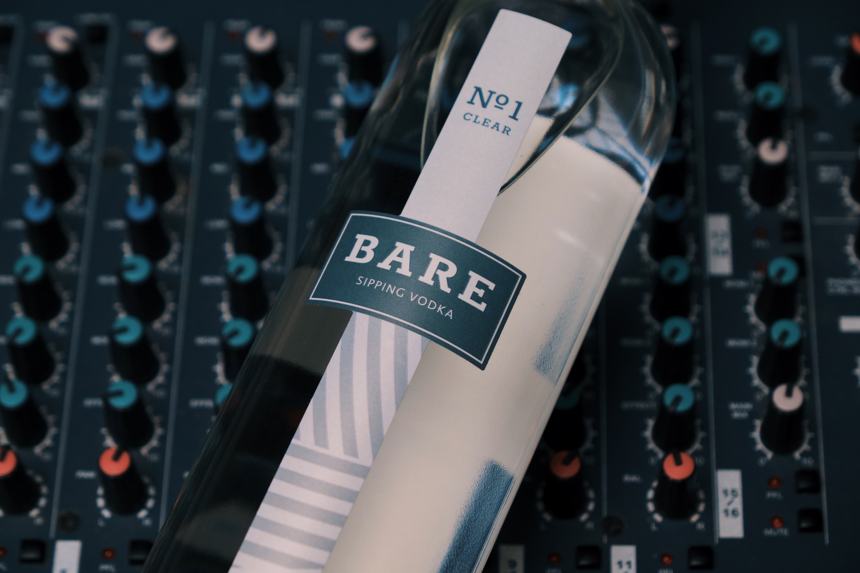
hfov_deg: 23.1
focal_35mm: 88
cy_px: 286
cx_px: 430
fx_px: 2102
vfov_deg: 15.5
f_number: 5
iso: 640
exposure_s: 1/80
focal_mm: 58.9
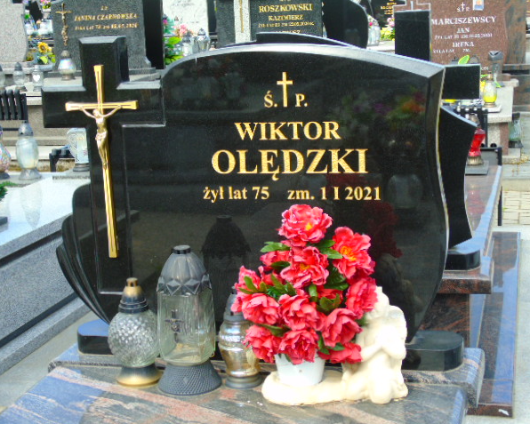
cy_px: 212
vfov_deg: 23.5
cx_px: 254
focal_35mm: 65
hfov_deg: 29.1
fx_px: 1020
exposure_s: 1/160
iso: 80
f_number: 4.5
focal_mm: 11
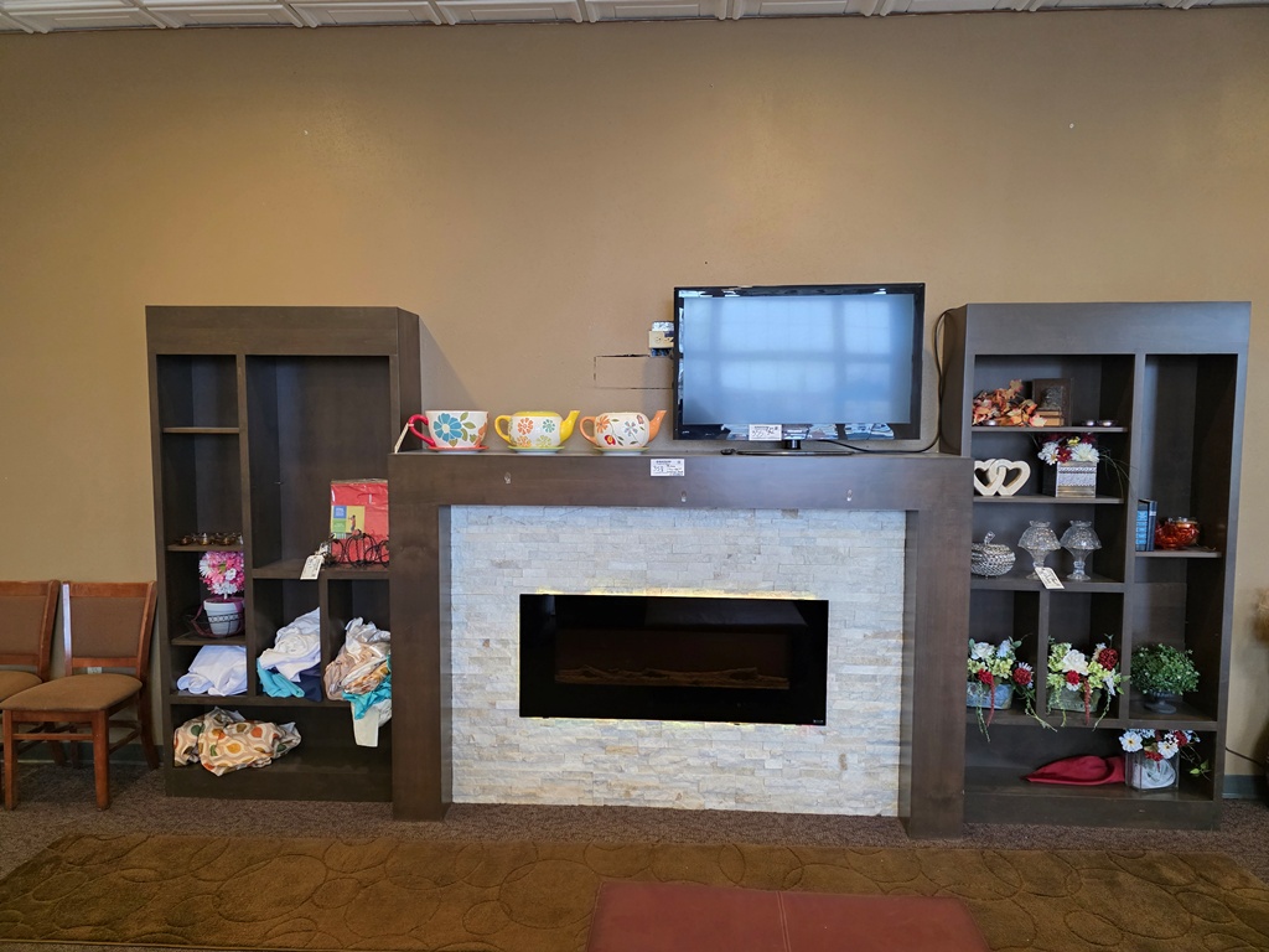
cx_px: 634
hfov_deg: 73.9
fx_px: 843
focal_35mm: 23
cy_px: 476
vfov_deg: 58.9
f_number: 1.7
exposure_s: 1/120
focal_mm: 6.3
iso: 800
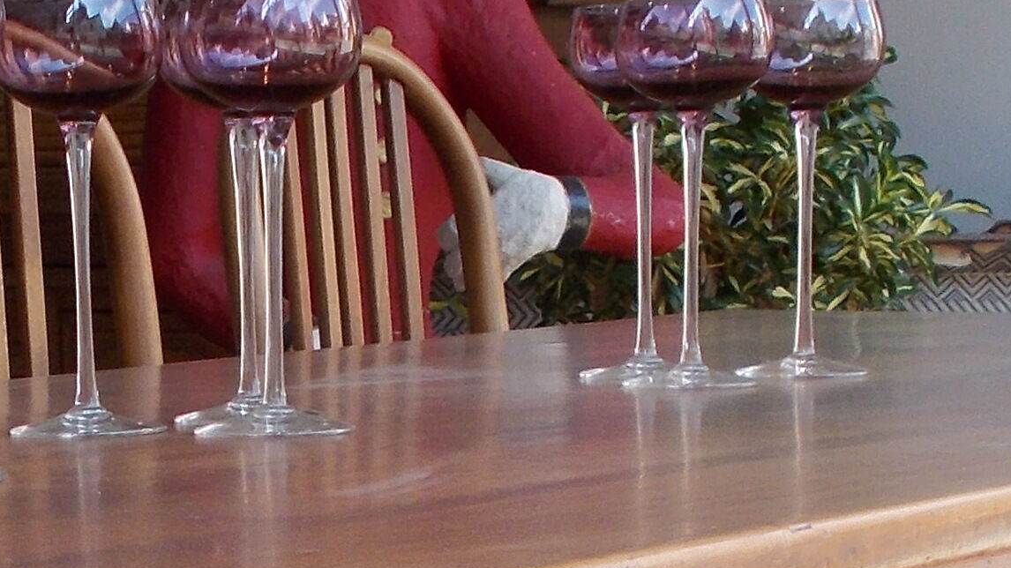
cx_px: 99
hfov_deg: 14.3
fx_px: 3993
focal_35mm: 149
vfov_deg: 8.0
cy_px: 859
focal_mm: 6
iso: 80
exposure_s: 1/60
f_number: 3.6
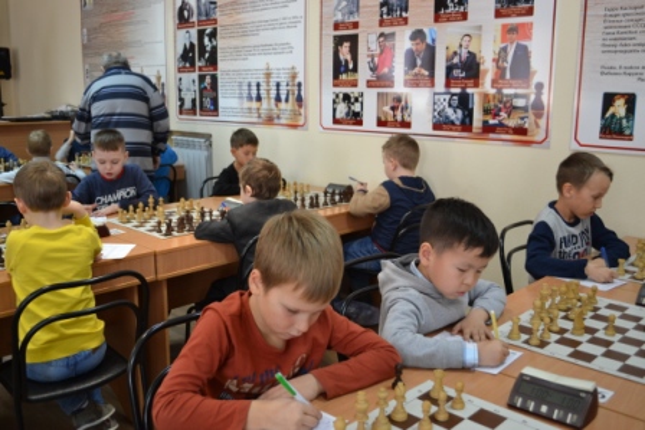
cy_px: 215
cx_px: 322
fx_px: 591
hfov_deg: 57.2
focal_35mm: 33
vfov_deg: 40.0
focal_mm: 22
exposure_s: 1/30
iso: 400
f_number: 4
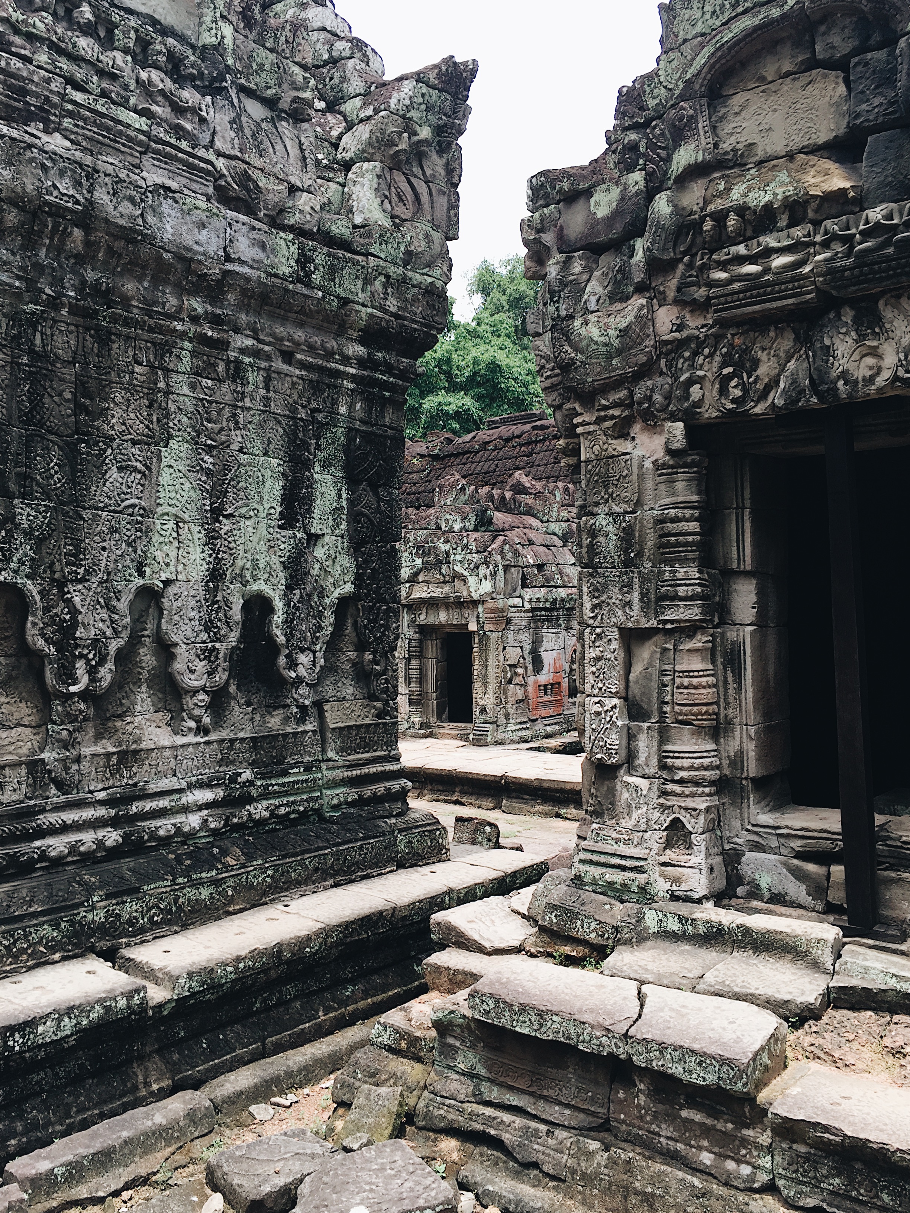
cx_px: 455
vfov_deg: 61.7
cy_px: 606
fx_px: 1016
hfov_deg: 48.2
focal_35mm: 29
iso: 32
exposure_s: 1/775
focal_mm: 4.15
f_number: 2.2
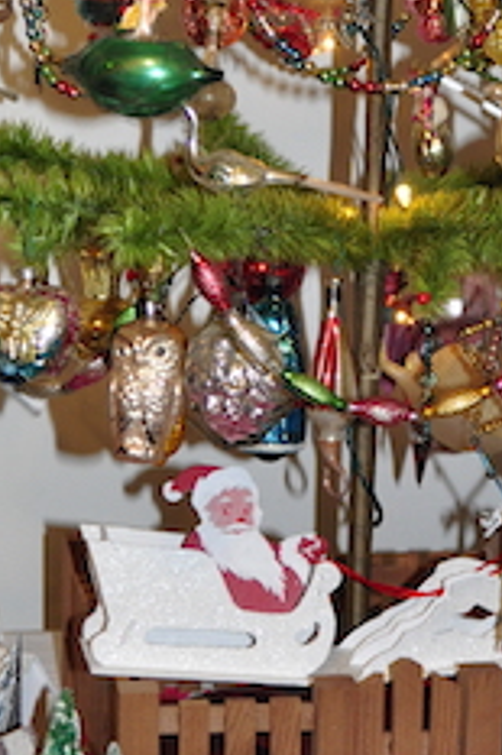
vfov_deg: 18.9
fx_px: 2262
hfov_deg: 12.6
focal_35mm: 108
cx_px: 384
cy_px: 350
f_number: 4
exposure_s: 1/60
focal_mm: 28
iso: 800
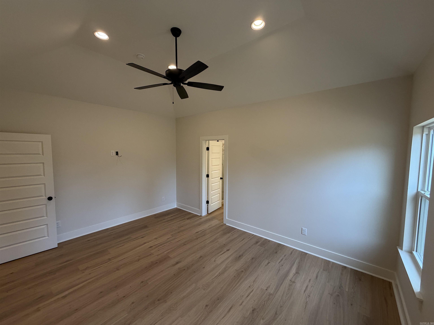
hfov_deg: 102.1
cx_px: 217
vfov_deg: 85.7
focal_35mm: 14
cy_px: 162
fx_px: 176
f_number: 2.2
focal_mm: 2.22
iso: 200
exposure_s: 1/120
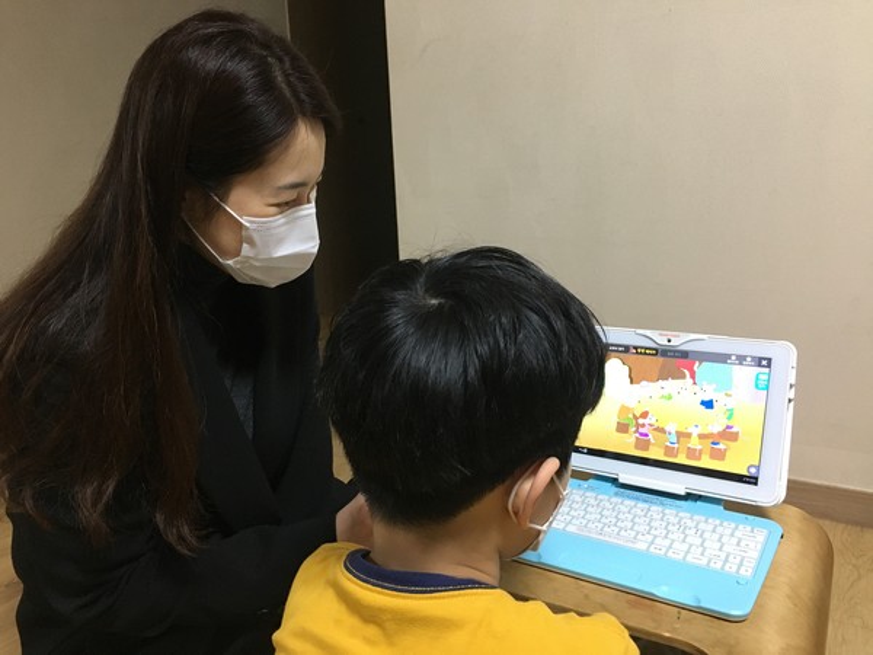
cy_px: 328
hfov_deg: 61.7
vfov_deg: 48.2
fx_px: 731
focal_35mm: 29
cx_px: 436
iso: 200
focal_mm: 4.15
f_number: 2.2
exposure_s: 1/30
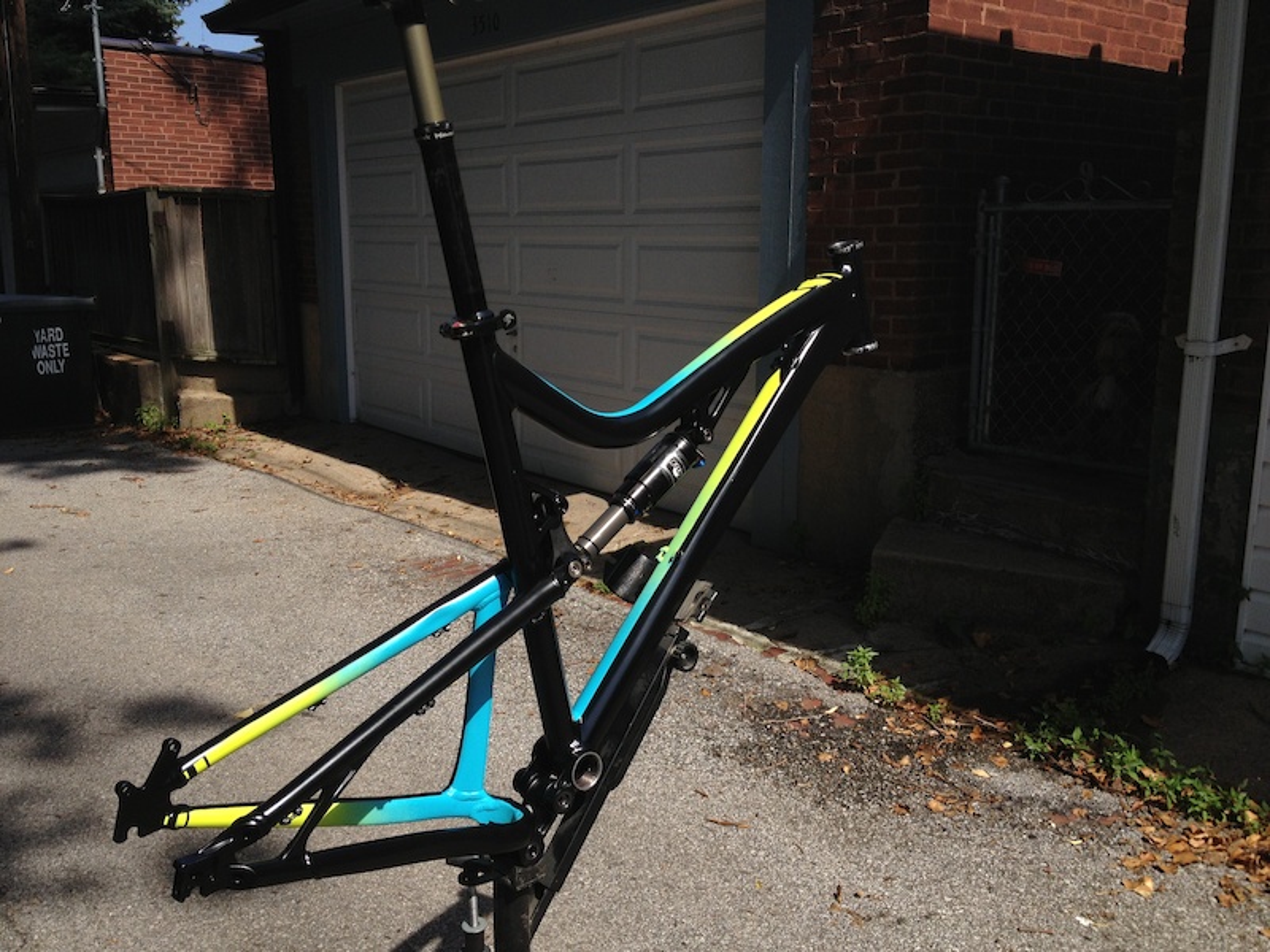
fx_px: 1284
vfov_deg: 40.7
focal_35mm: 35
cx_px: 635
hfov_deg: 52.6
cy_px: 476
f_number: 2.4
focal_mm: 4.28
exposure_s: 1/2045
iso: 50
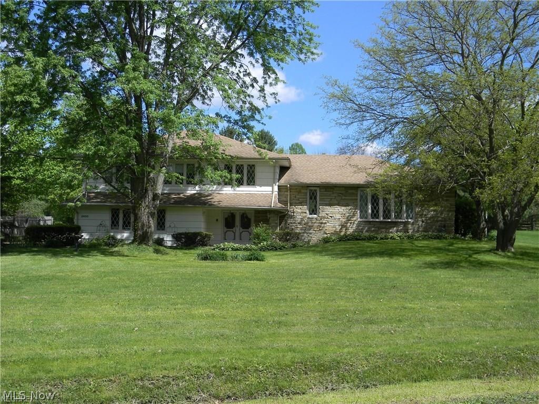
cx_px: 270
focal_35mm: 41
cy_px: 202
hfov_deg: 45.8
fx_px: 638
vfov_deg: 35.1
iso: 80
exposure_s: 1/747
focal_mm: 7.3
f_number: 3.8
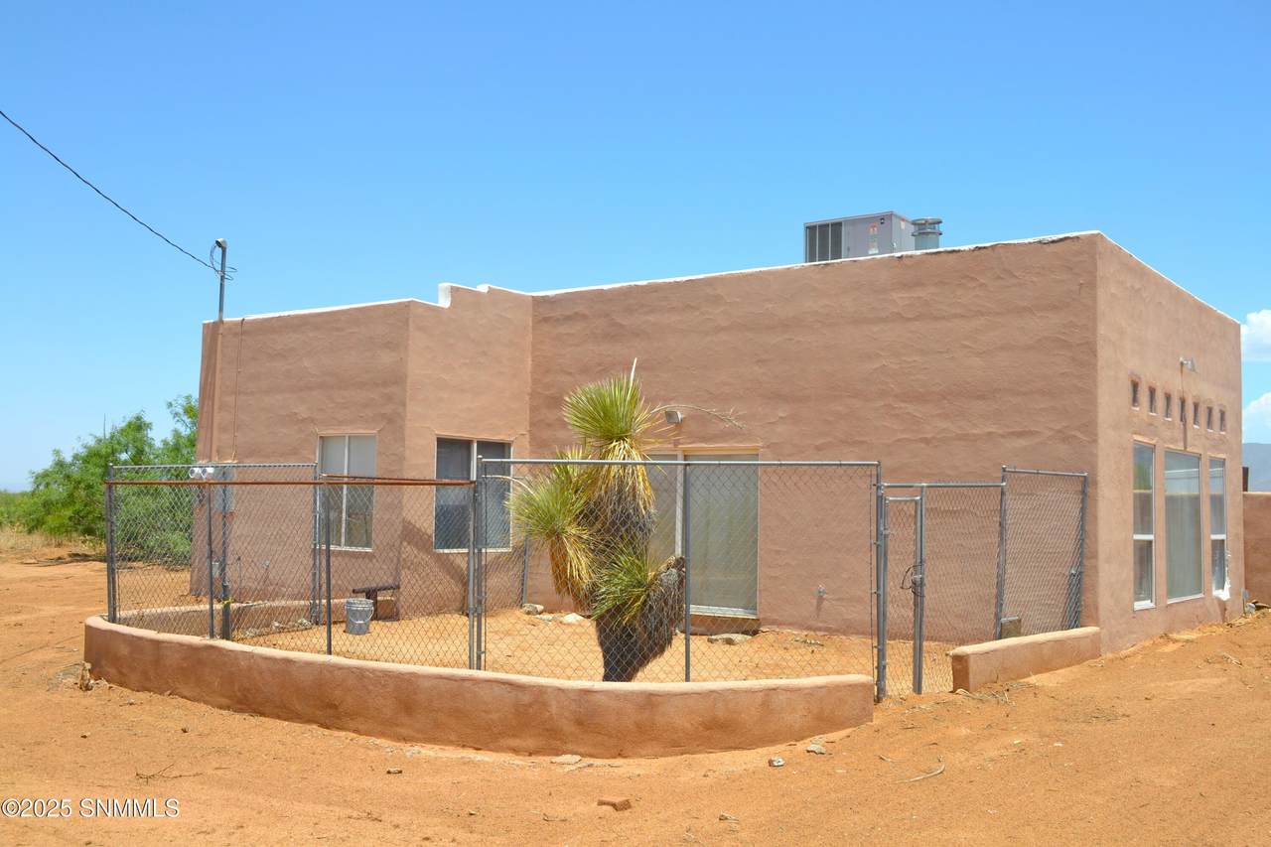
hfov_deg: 53.1
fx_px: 1271
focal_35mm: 36
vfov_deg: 36.9
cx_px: 636
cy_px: 424
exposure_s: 1/200
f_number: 7.1
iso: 100
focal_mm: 24
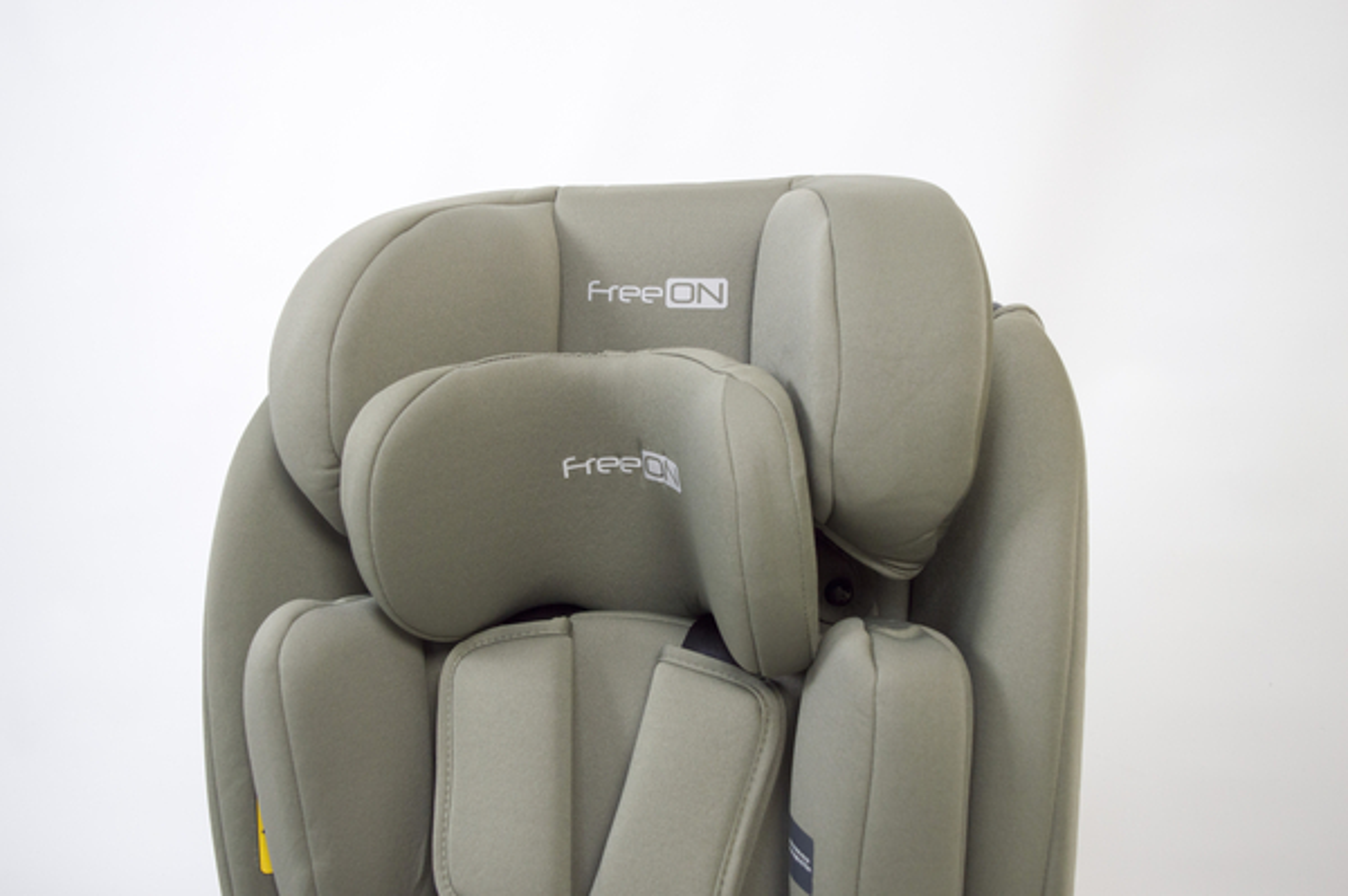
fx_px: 1291
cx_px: 674
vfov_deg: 38.3
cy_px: 448
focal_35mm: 34
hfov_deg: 55.1
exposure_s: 1/60
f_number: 4
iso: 400
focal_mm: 23
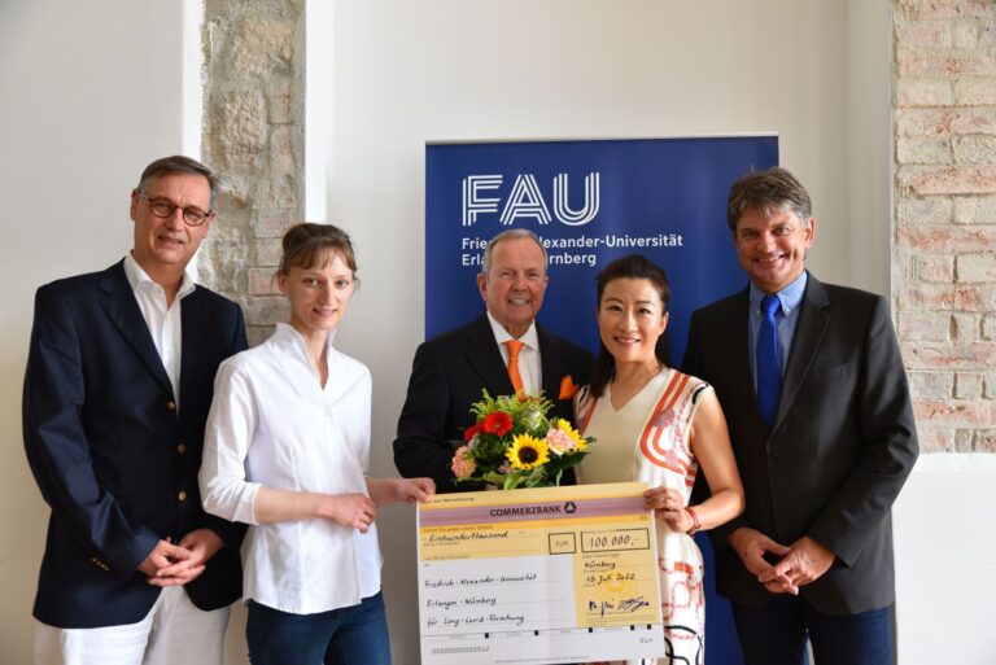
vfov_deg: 36.9
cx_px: 498
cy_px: 332
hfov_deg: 53.1
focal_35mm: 36
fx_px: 997
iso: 800
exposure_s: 1/60
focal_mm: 36
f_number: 4
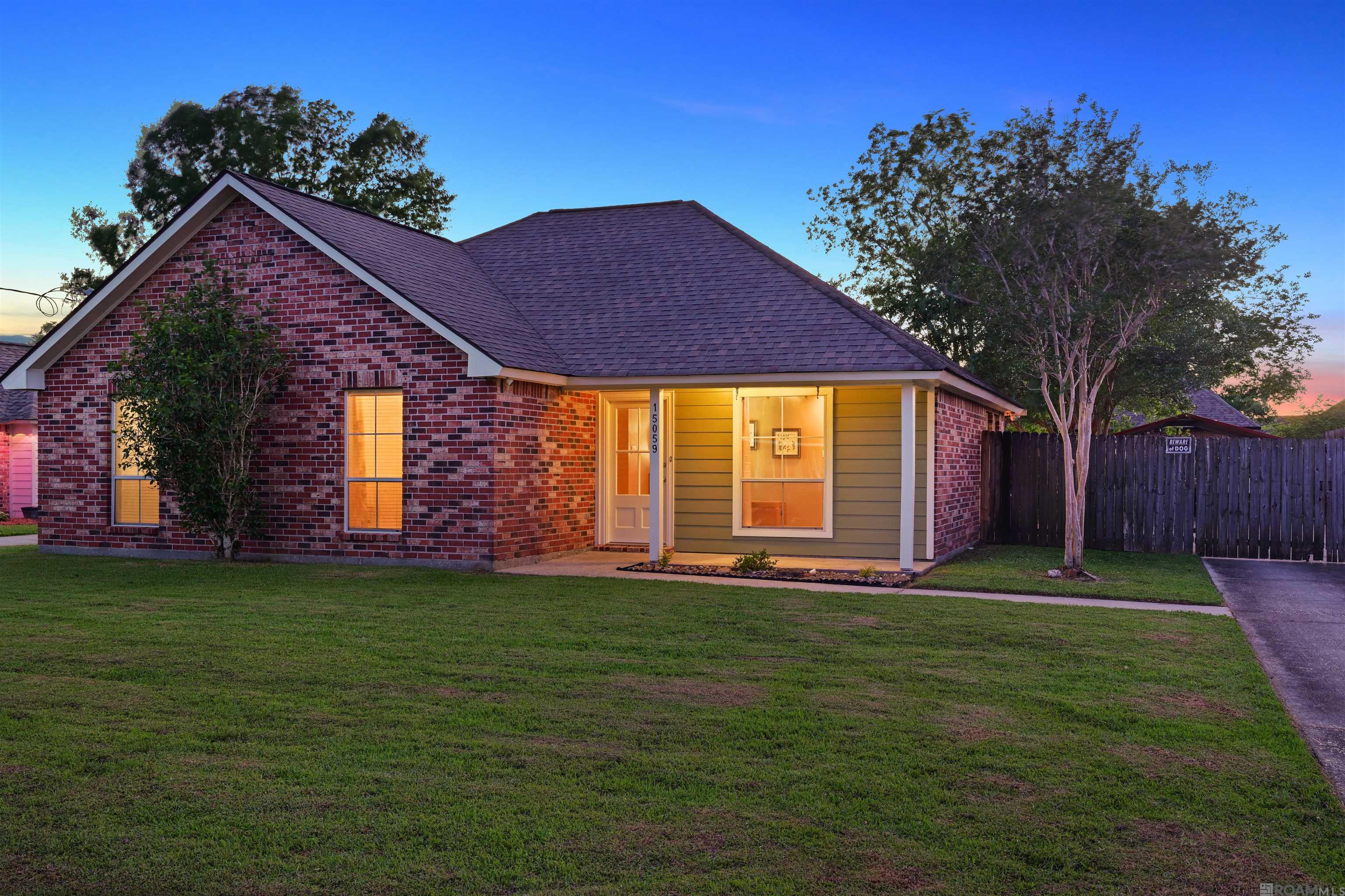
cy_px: 448
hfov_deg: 61.9
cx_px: 672
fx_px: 1121
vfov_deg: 43.6
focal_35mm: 30
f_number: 14
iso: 200
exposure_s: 8
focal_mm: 30
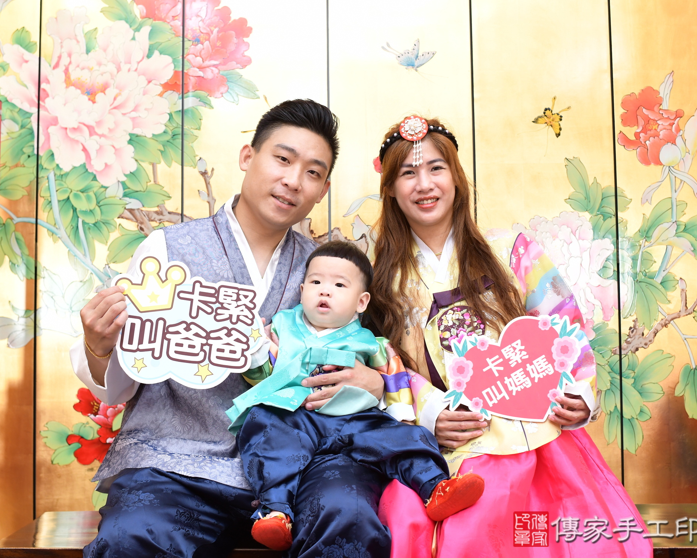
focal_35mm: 42
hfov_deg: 43.8
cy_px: 281
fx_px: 866
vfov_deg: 35.7
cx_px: 331
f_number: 4.5
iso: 1000
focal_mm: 35
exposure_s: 1/200
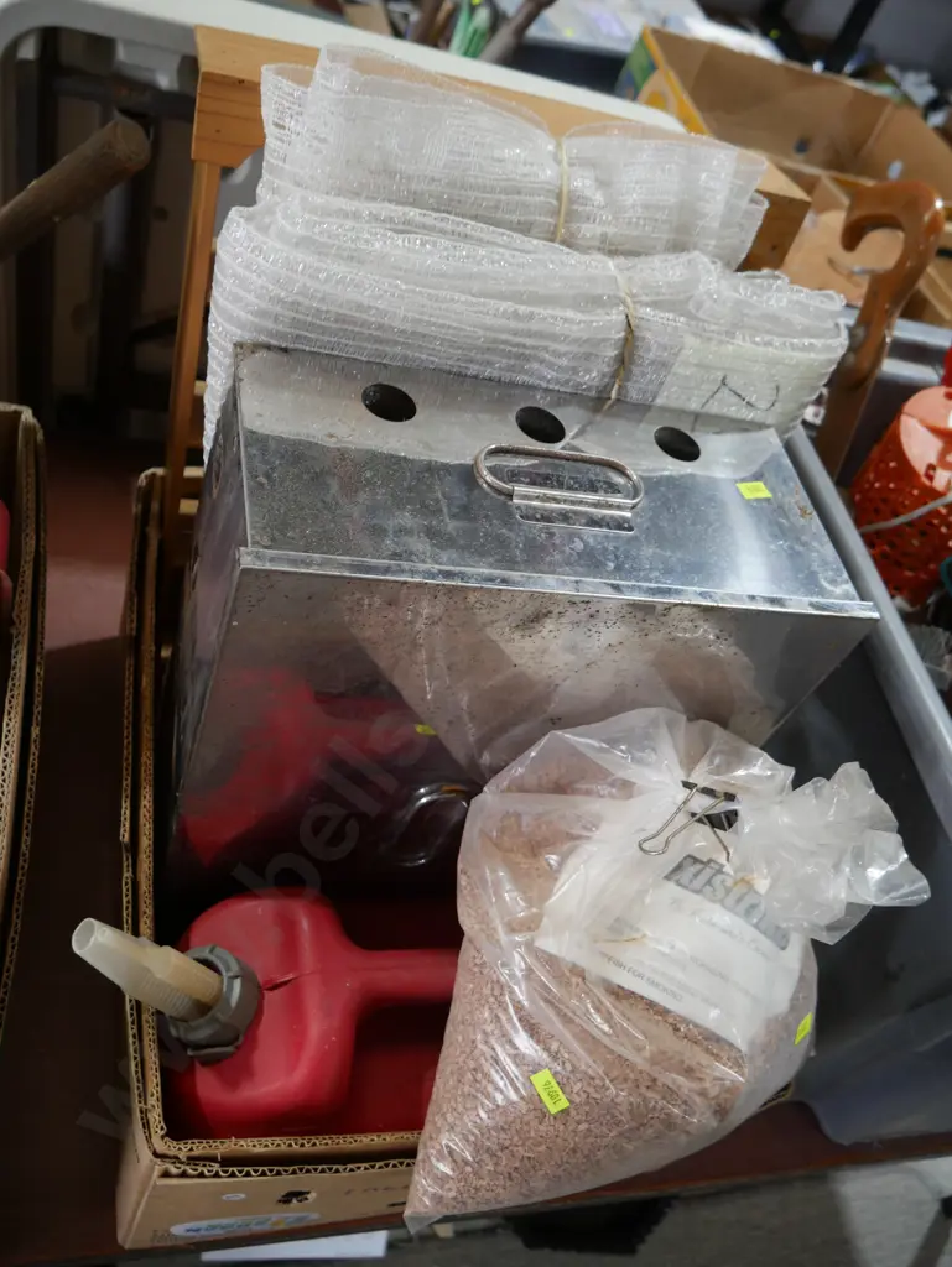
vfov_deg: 63.4
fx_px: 1026
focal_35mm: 28
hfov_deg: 49.8
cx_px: 476
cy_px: 634
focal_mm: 14
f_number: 3.5
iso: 400
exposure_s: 1/60
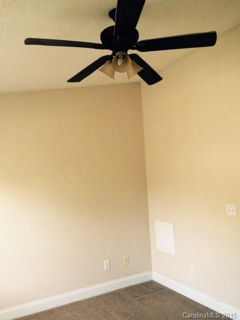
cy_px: 160
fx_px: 268
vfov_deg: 61.7
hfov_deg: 48.2
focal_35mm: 29
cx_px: 120
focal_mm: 4.15
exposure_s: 1/30
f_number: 2.2
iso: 50
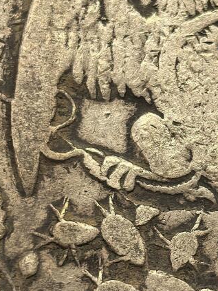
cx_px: 219
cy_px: 185
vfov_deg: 8.6
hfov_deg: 6.4
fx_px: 1932
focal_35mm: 230
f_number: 2
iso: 250
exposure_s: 1/100
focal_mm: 6.98
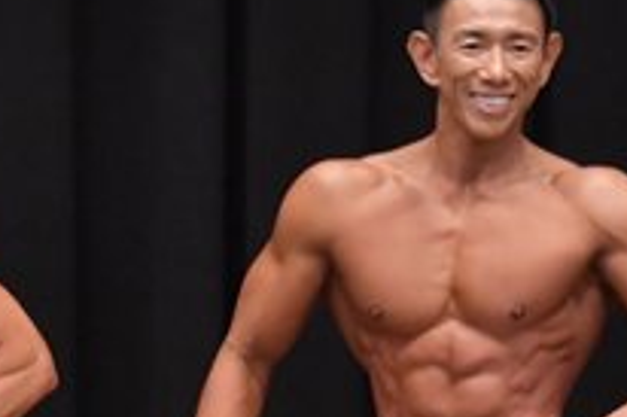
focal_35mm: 759
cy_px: 590
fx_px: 13208
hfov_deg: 2.7
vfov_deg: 1.8
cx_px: -35
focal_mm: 135
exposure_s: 1/400
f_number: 5.6
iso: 6400
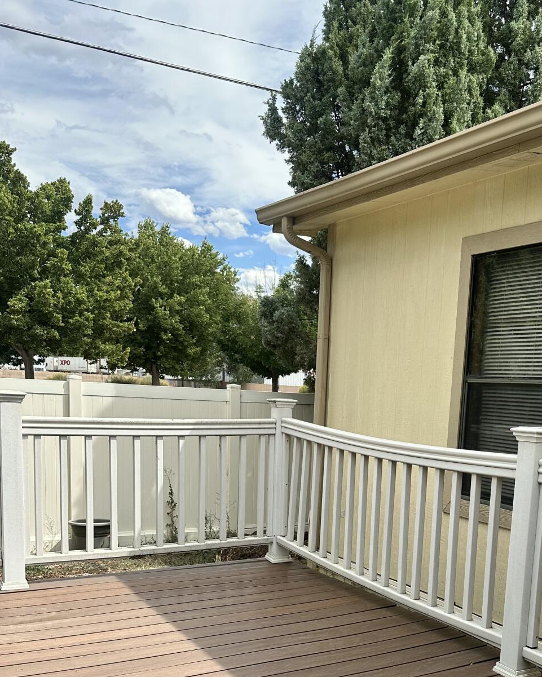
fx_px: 782
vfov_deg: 45.2
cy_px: 509
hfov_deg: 37.7
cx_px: 371
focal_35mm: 39
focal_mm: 6.86
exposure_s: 1/3155
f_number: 1.78
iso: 80
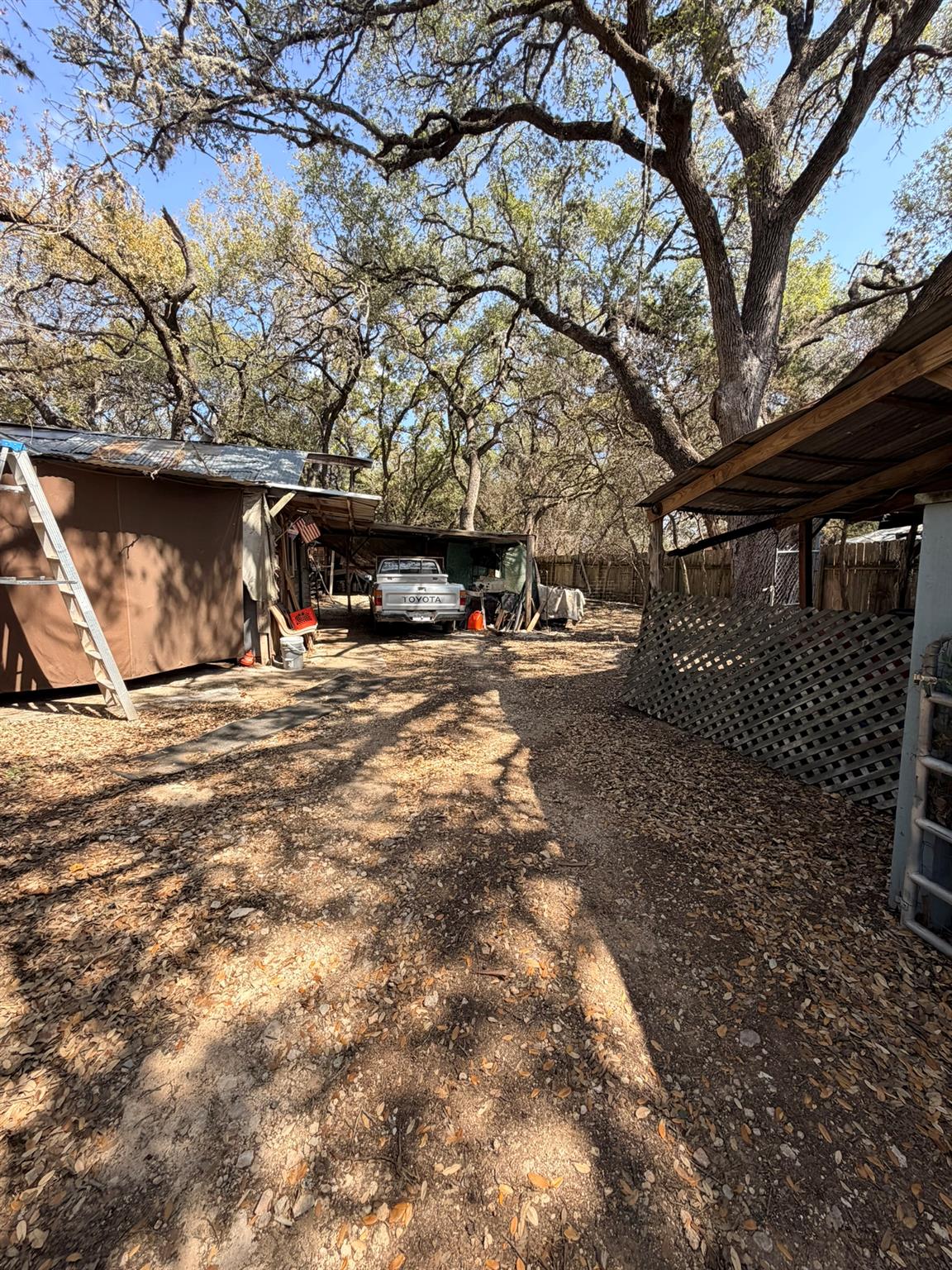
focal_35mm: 14
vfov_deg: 102.1
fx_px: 513
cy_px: 635
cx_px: 476
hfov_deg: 85.7
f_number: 2.2
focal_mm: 2.22
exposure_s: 1/472
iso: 64
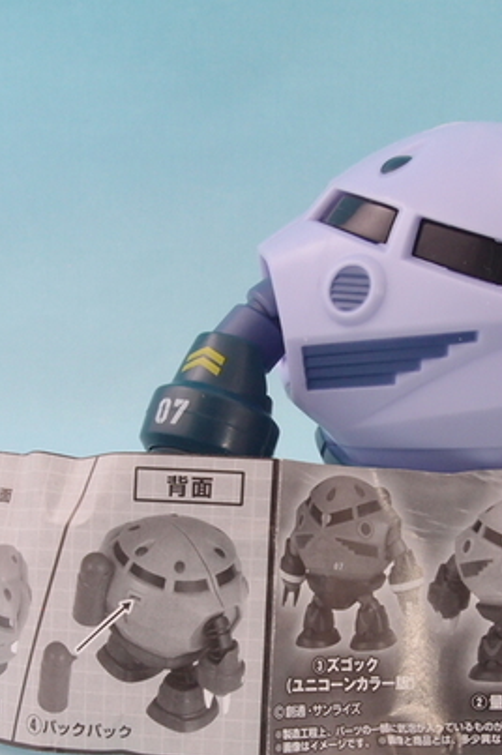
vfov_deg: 31.9
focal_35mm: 62
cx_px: 285
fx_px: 1299
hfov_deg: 21.9
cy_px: 560
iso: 100
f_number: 8
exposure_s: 1/1.3
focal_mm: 6.48
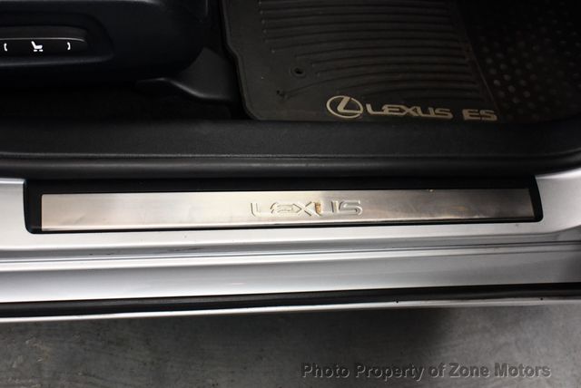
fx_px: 808
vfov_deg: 27.0
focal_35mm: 50
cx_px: 290
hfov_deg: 39.6
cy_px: 194
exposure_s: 1/125
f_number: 4
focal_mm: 25
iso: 2800
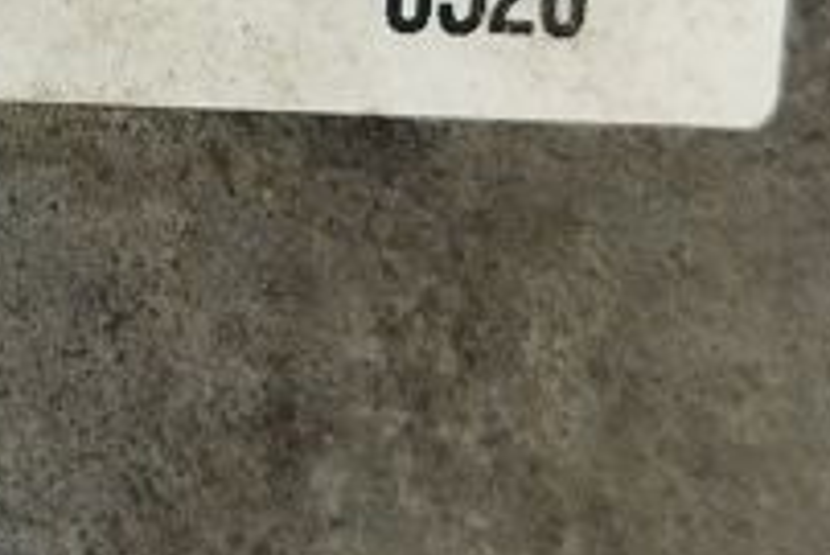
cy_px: -74
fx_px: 3853
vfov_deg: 8.2
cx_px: -29
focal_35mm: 167
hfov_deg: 12.1
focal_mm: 4.71
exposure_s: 1/100
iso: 153
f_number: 1.79
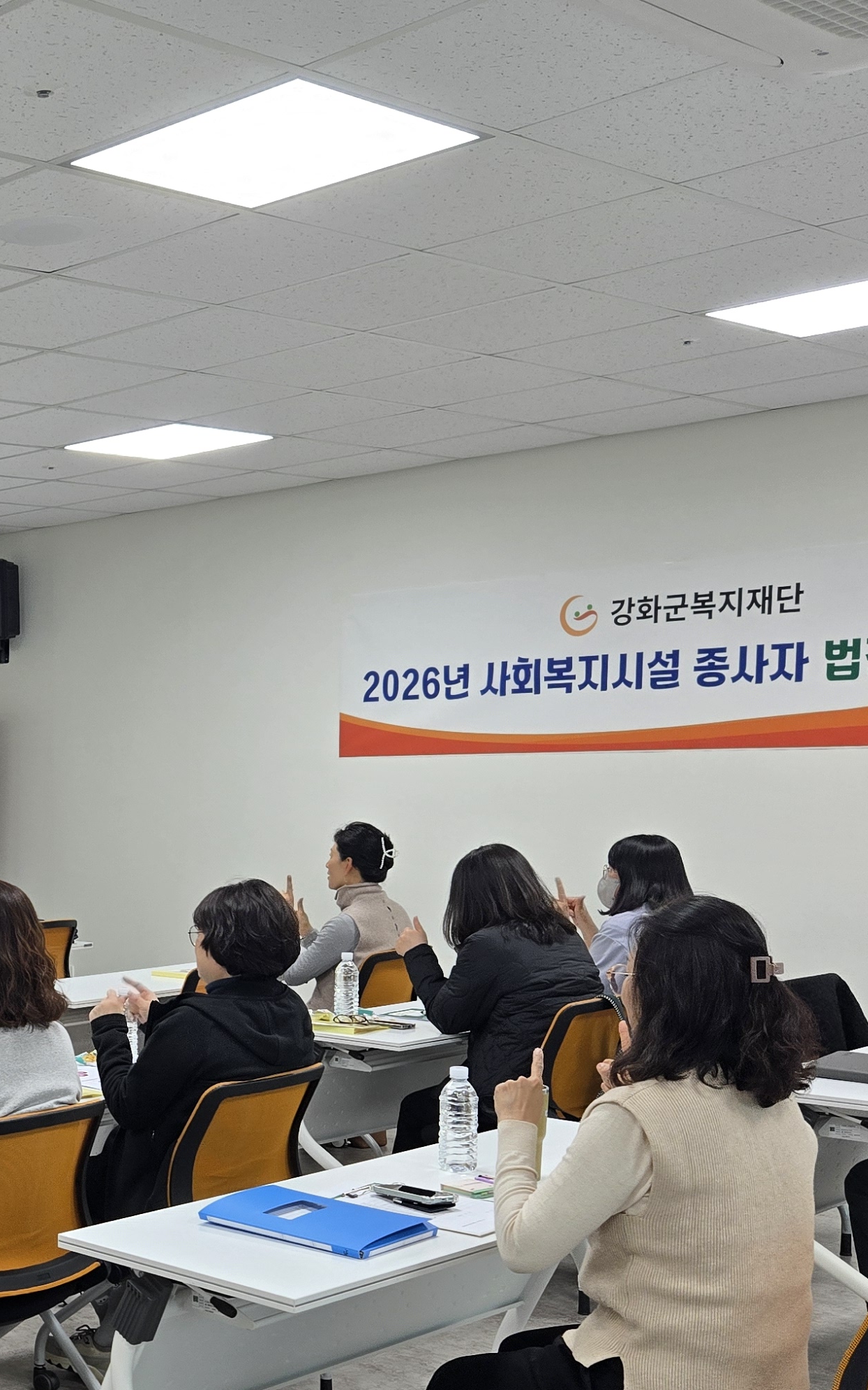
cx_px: -193
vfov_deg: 40.2
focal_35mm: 49
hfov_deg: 23.8
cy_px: 1003
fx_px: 1854
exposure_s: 1/120
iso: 64
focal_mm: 5.4
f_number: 1.8
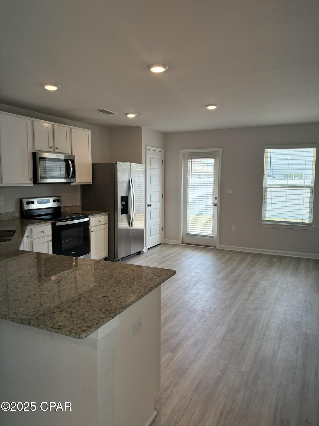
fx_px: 319
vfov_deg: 67.3
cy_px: 213
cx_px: 160
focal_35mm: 26
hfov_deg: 53.1
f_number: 1.6
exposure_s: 1/354
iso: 50
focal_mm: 5.96
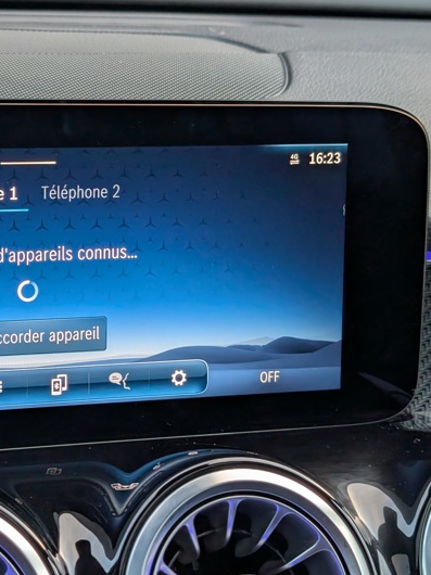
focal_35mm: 74
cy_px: 286
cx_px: 31
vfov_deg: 26.3
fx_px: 1229
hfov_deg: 19.5
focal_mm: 6.9
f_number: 1.68
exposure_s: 1/60
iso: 113
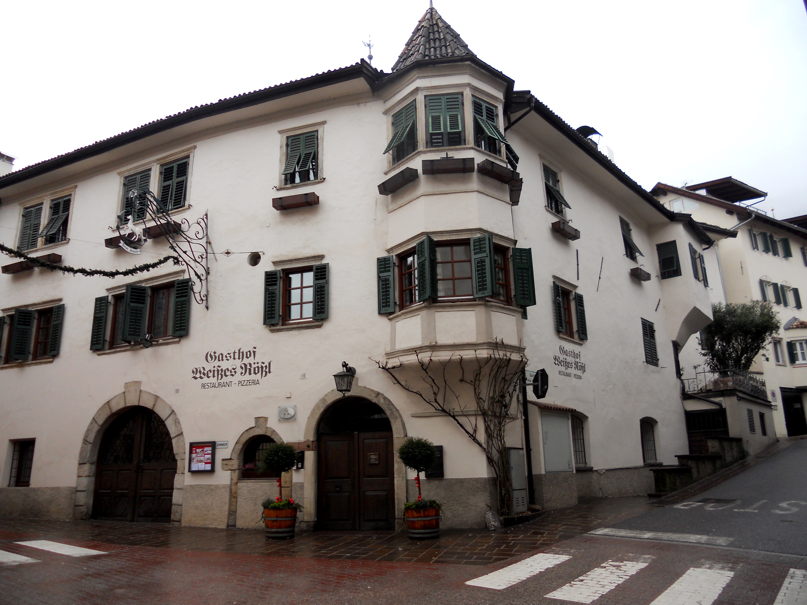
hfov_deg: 65.3
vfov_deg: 51.4
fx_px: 629
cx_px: 404
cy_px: 302
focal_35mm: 27
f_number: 3.2
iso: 80
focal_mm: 4.9
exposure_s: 1/60
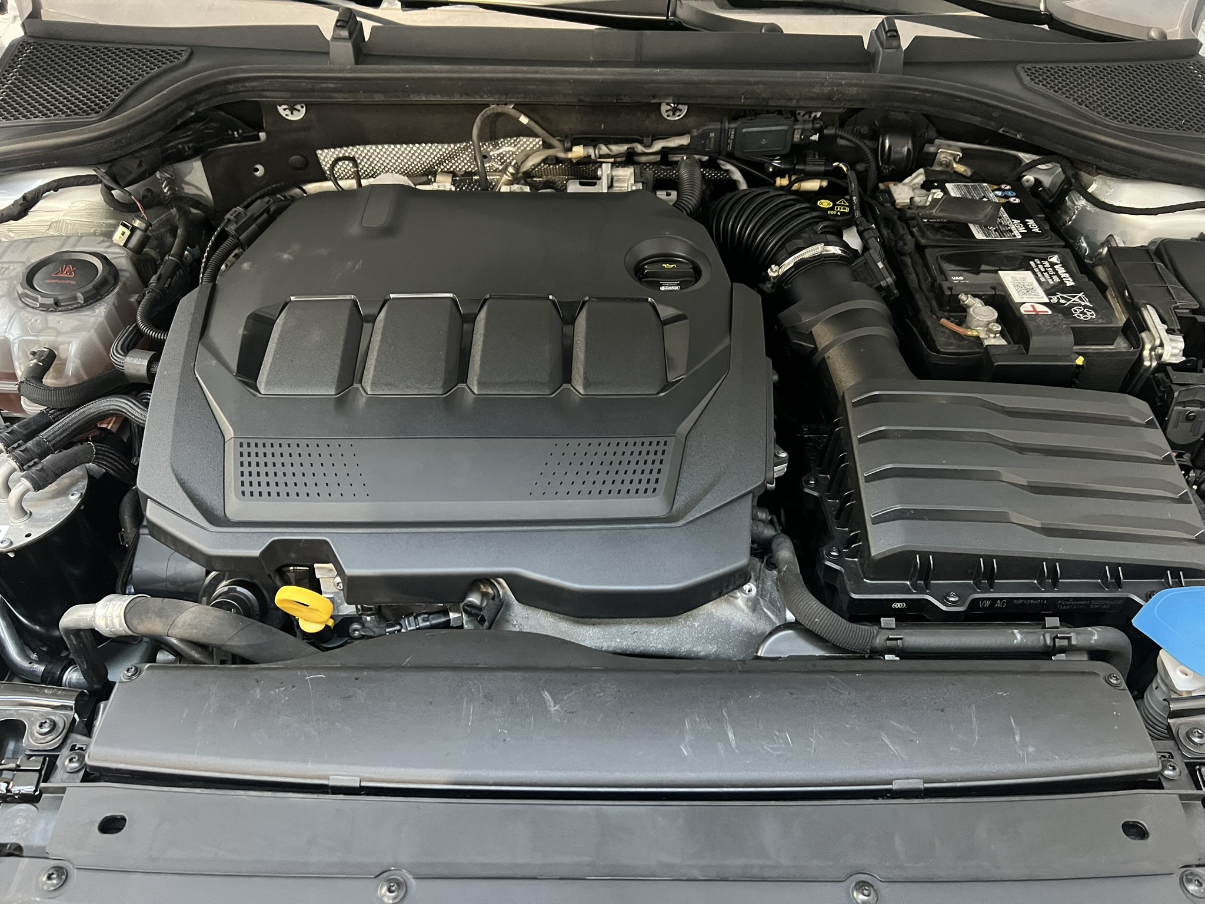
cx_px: 602
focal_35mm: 26
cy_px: 452
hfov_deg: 67.3
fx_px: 905
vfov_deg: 53.1
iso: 640
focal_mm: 5.7
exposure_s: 1/31
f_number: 1.5
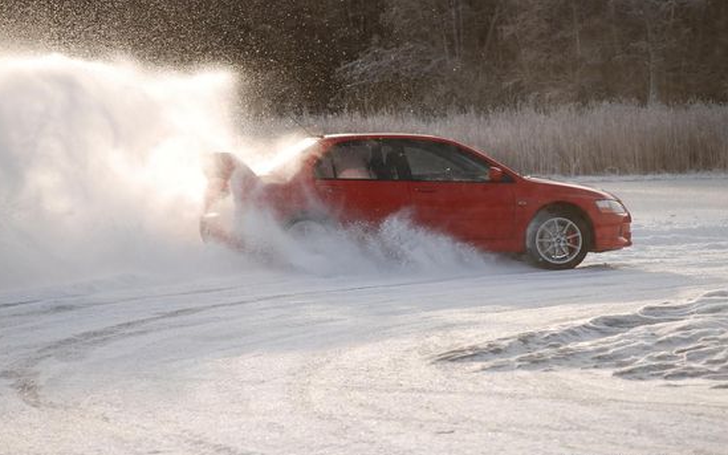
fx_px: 4107
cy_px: 196
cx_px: 369
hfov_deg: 10.1
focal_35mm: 207
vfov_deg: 6.3
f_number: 5.6
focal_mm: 116
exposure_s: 1/500
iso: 160
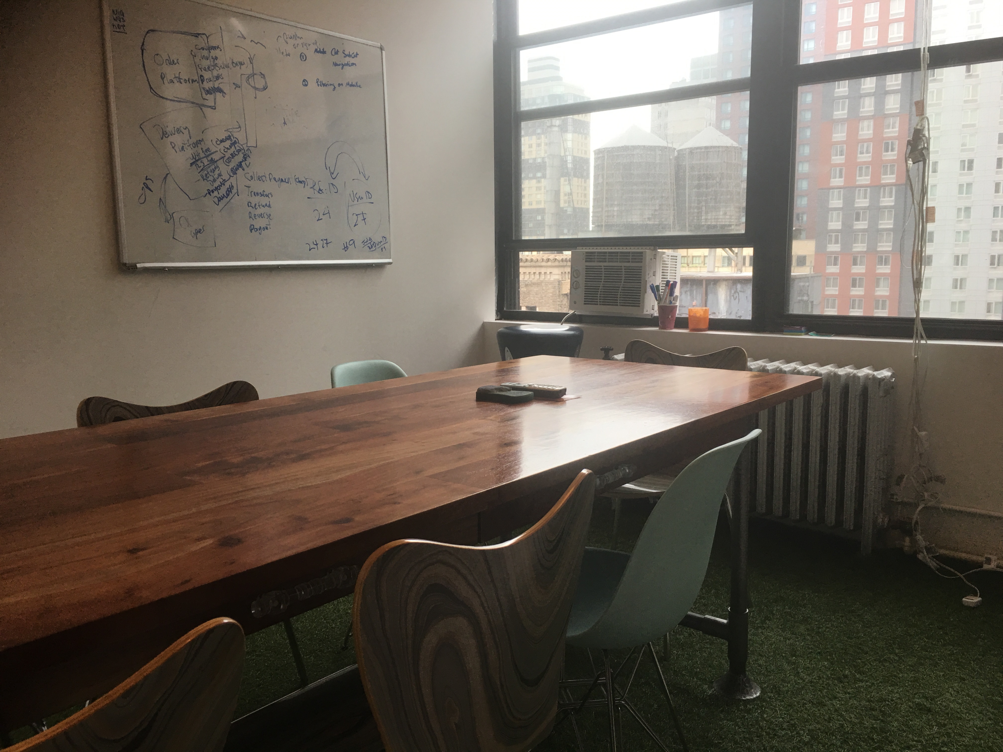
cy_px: 376
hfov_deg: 61.7
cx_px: 502
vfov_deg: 48.2
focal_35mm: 29
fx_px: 840
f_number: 2.2
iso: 25
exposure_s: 1/40
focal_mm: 4.15
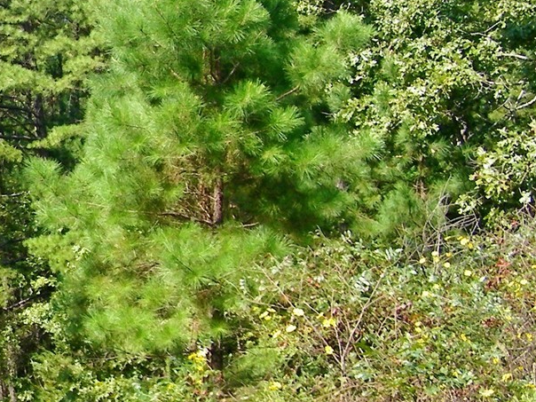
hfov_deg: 20.0
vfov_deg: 16.6
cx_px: -177
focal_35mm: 89
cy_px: 201
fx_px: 1378
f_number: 7
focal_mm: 5
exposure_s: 1/125
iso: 80
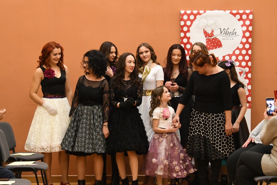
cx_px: 138
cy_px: 92
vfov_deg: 10.2
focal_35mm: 135
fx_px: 1039
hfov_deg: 15.2
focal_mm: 90
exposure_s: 1/60
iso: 5000
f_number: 5.3
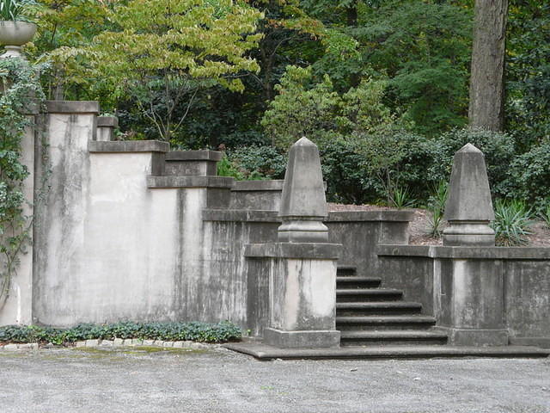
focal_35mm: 88
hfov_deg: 22.3
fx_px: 1398
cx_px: 275
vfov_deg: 16.8
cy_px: 206
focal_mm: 11.4
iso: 100
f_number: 3.2
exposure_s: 1/50
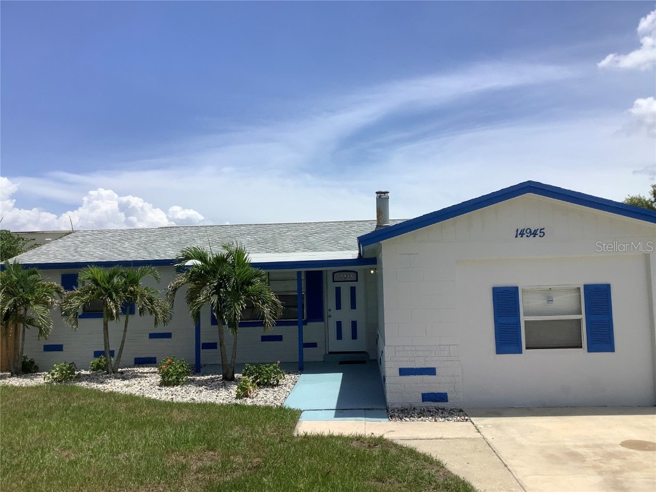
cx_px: 328
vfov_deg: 45.4
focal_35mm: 31
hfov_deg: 58.4
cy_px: 246
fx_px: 587
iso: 25
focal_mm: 3.3
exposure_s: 1/2331
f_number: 2.4
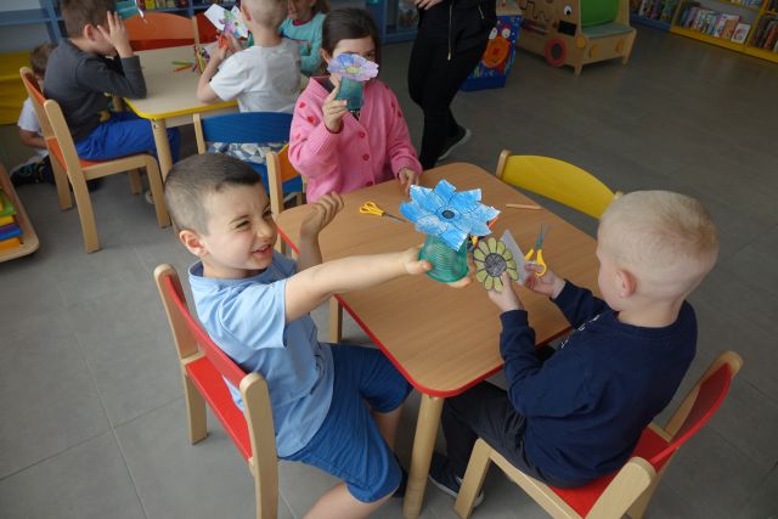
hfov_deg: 73.7
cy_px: 260
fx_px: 519
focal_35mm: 24
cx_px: 389
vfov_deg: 53.2
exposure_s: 1/200
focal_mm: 8.8
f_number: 4
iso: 125
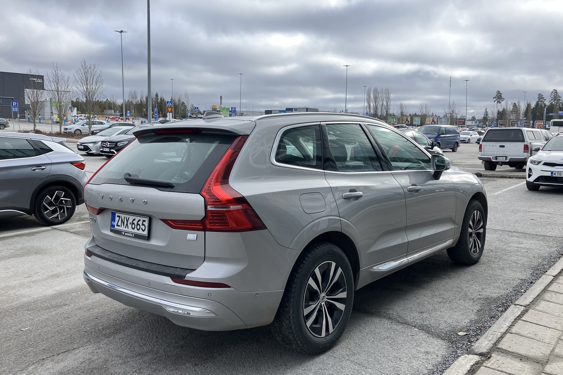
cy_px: 172
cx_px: 277
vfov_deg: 43.6
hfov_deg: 61.9
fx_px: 469
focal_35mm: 30
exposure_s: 1/319
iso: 32
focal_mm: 3.99
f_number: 1.8
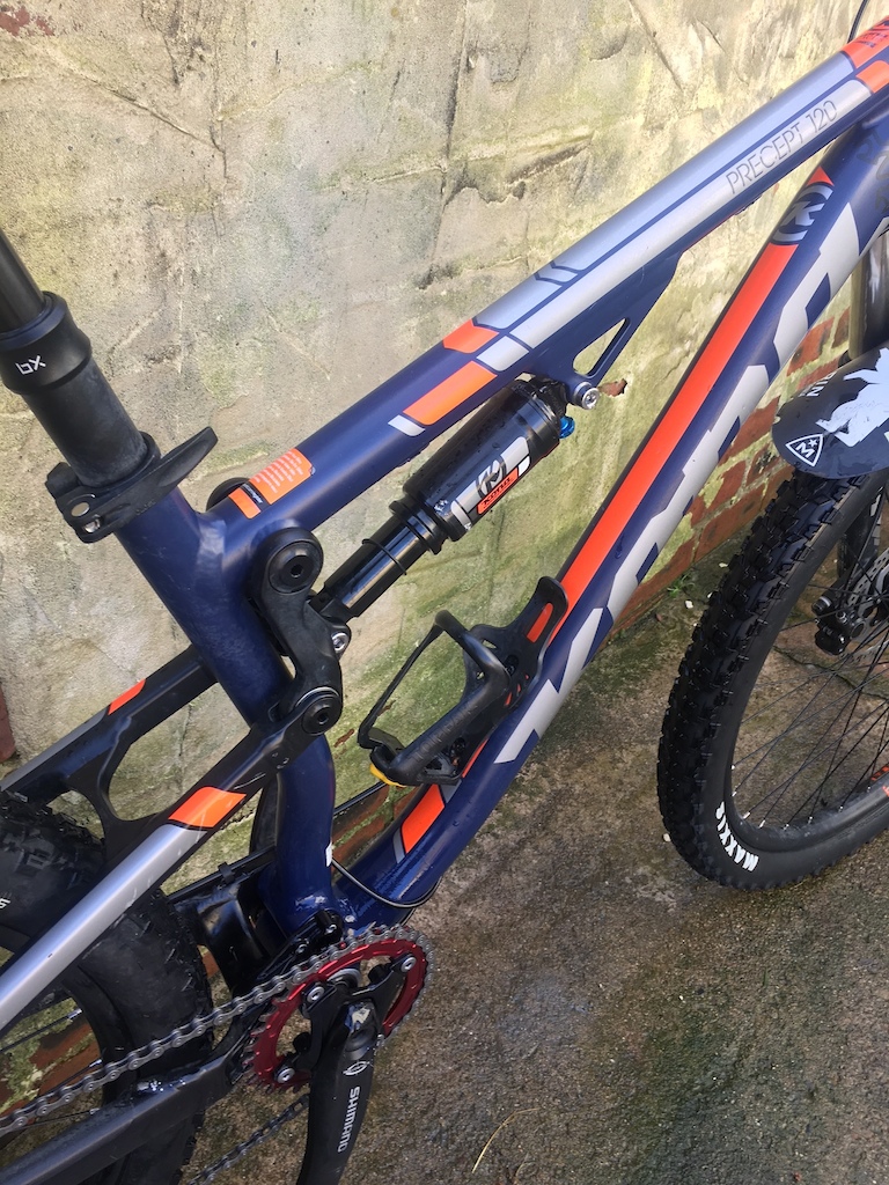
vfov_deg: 61.7
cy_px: 592
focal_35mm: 29
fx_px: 993
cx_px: 444
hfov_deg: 48.2
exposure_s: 1/100
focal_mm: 4.15
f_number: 2.2
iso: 25
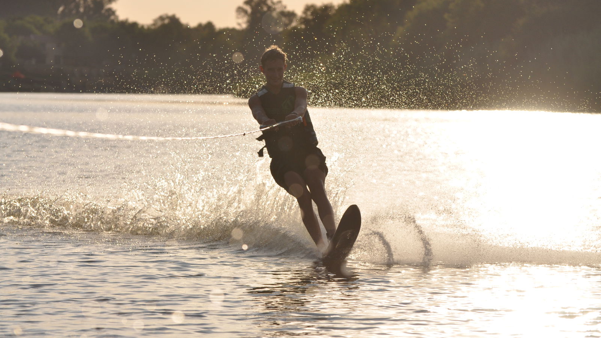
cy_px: 145
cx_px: 300
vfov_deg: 6.2
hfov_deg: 11.0
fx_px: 3132
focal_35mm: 197
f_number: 6.3
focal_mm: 125
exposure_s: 1/4000
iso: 320
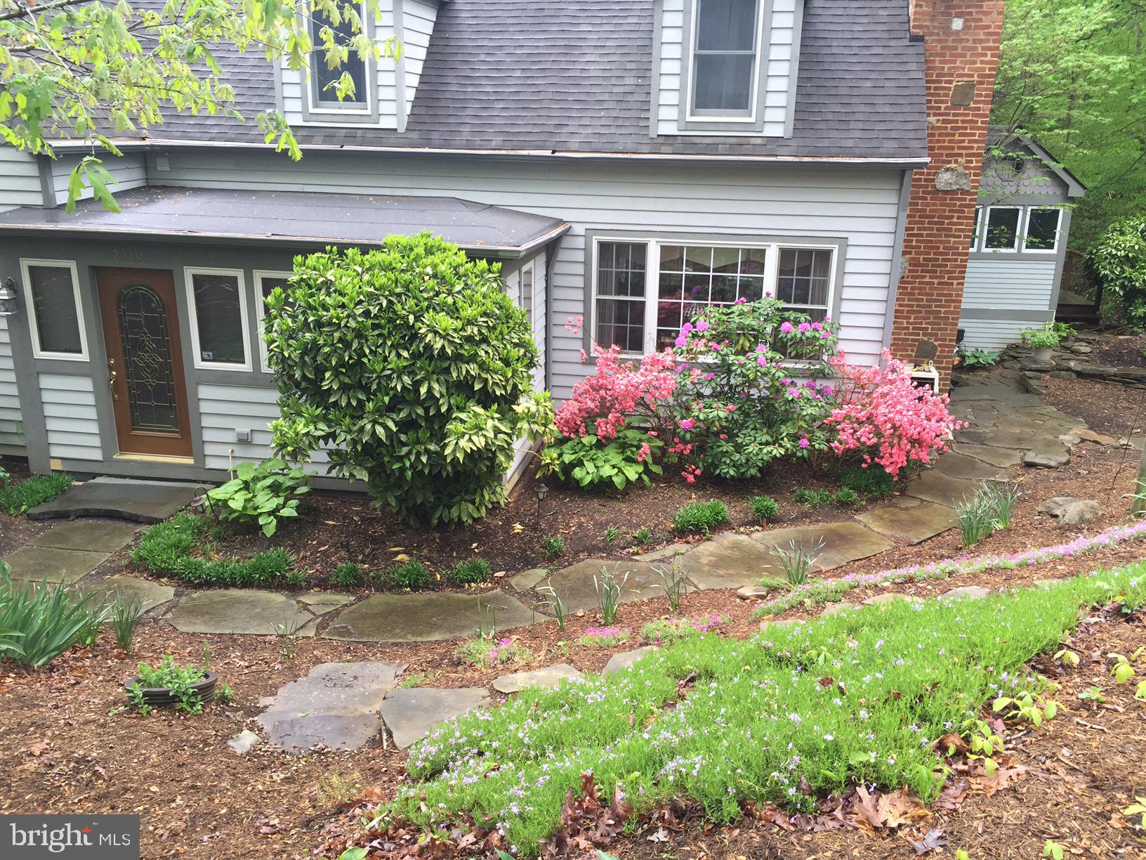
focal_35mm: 29
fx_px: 960
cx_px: 573
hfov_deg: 61.7
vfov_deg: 48.2
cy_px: 430
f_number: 2.2
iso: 40
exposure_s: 1/120
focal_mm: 4.15
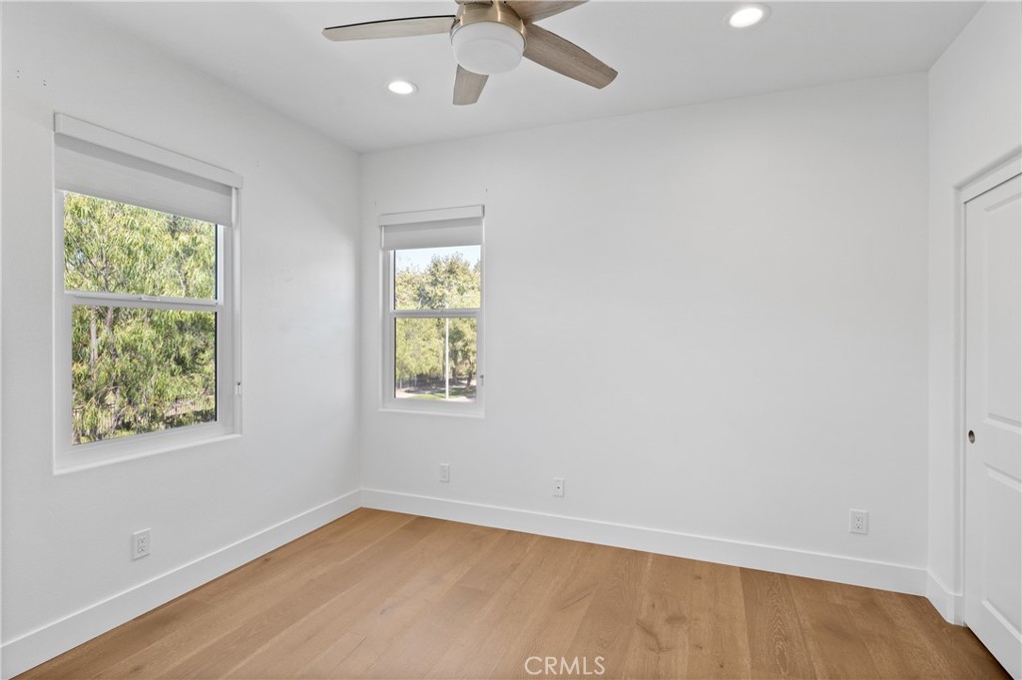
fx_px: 496
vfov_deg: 68.8
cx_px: 511
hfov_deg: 91.7
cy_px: 340
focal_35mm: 18
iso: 400
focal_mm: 17.5
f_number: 8
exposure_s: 1/50
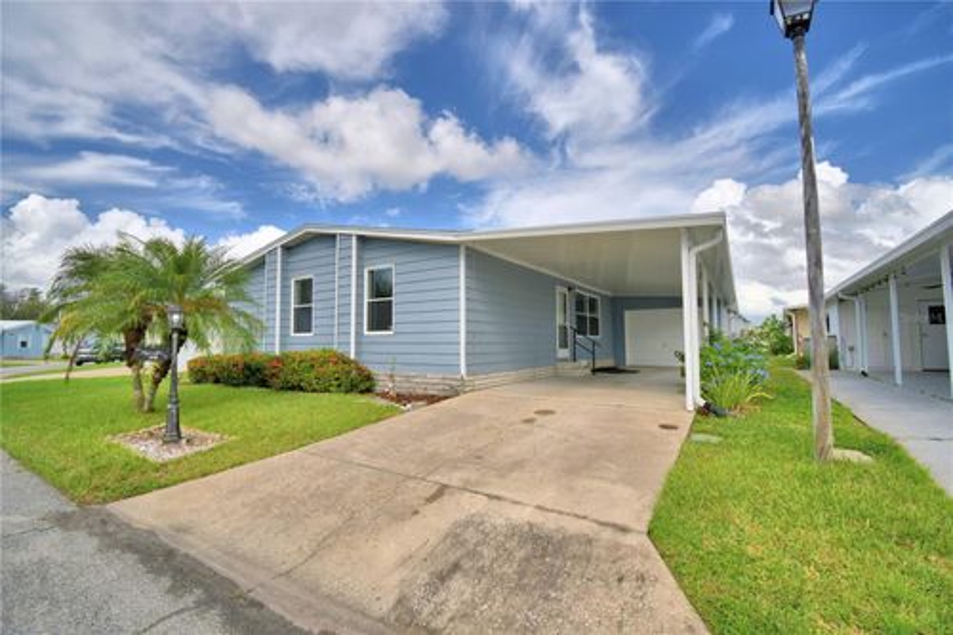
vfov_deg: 77.3
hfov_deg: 100.4
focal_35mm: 15
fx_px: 397
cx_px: 476
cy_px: 318
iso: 100
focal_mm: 10
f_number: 4.5
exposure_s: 1/1600
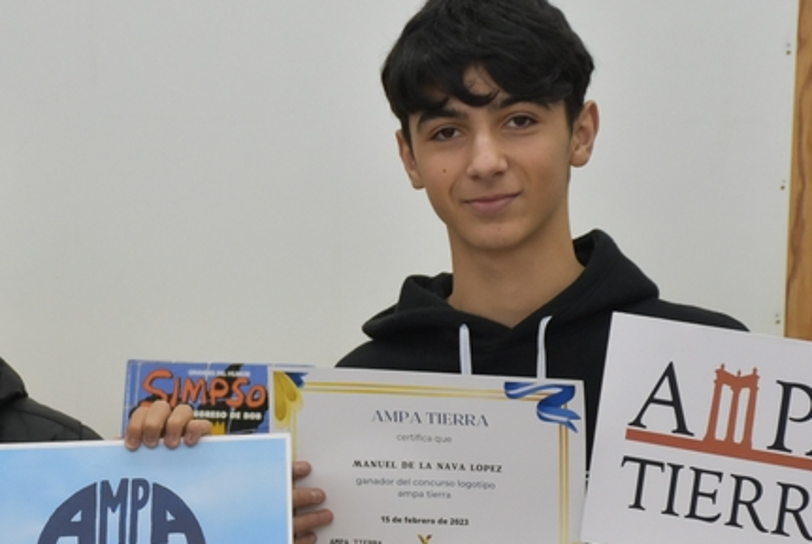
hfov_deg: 10.6
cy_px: 489
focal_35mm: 194
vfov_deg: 7.1
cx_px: 241
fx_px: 4383
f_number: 5
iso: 1250
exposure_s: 1/125
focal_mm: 62
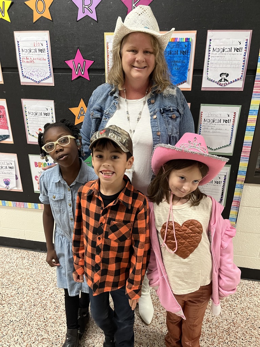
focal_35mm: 26
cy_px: 174
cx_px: 130
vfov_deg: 67.3
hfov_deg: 53.1
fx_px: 260
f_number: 1.6
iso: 320
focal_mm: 5.1
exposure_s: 1/60
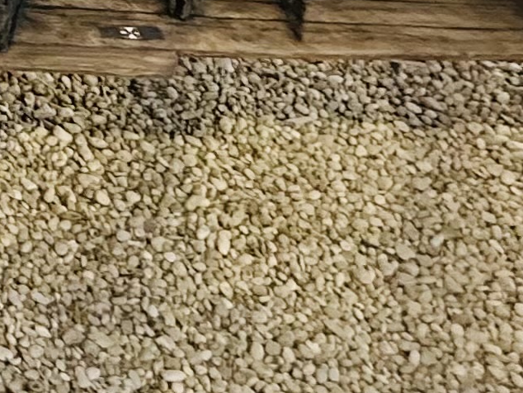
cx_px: -441
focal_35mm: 89
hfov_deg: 17.5
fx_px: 1345
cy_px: -217
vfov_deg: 15.2
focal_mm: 2.22
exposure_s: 1/49
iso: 800
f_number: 2.2
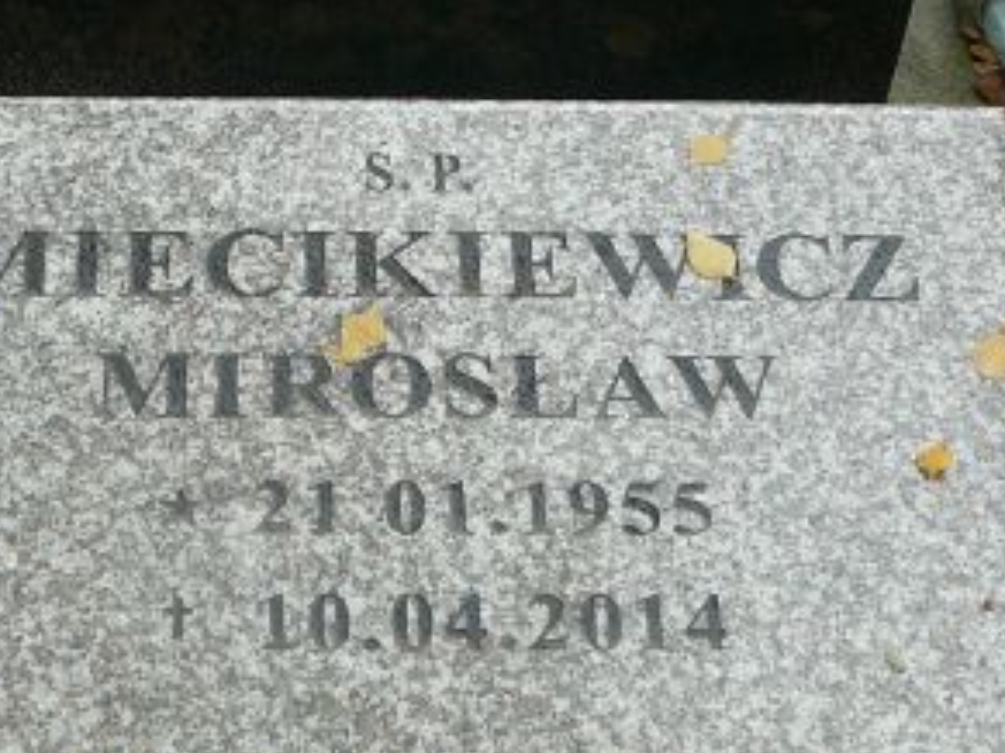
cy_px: 632
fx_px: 2235
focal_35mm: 77
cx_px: 280
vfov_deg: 18.9
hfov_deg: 25.1
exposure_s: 1/100
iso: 80
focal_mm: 5.2
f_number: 2.8
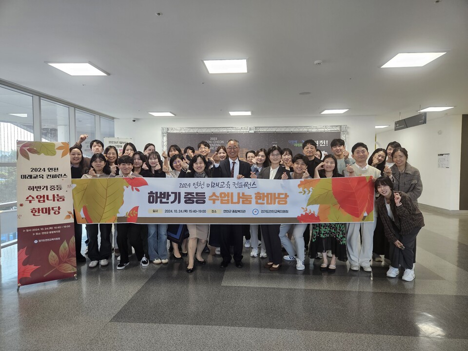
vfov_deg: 58.9
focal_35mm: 23
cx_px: 234
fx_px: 311
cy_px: 176
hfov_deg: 73.9
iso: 160
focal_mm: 5.4
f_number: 1.8
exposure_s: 1/120
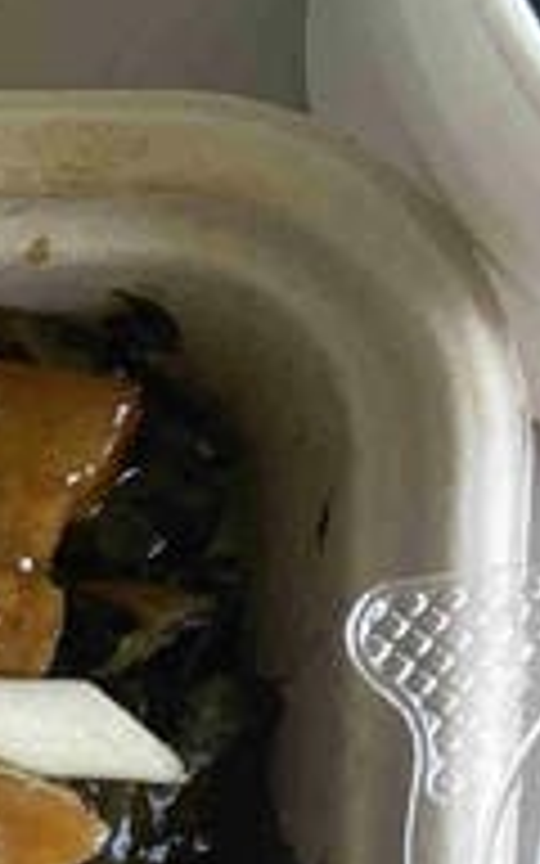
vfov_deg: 11.8
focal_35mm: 172
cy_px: 1143
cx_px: -932
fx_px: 4050
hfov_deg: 7.0
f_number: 1.8
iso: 40
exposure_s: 1/122
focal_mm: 4.25
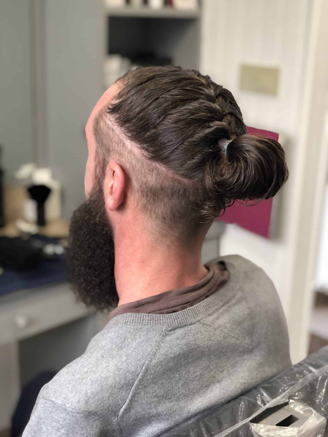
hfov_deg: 28.0
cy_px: 218
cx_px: 164
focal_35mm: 52
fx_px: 657
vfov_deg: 36.8
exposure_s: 1/33
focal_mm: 6
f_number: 2.4
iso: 100
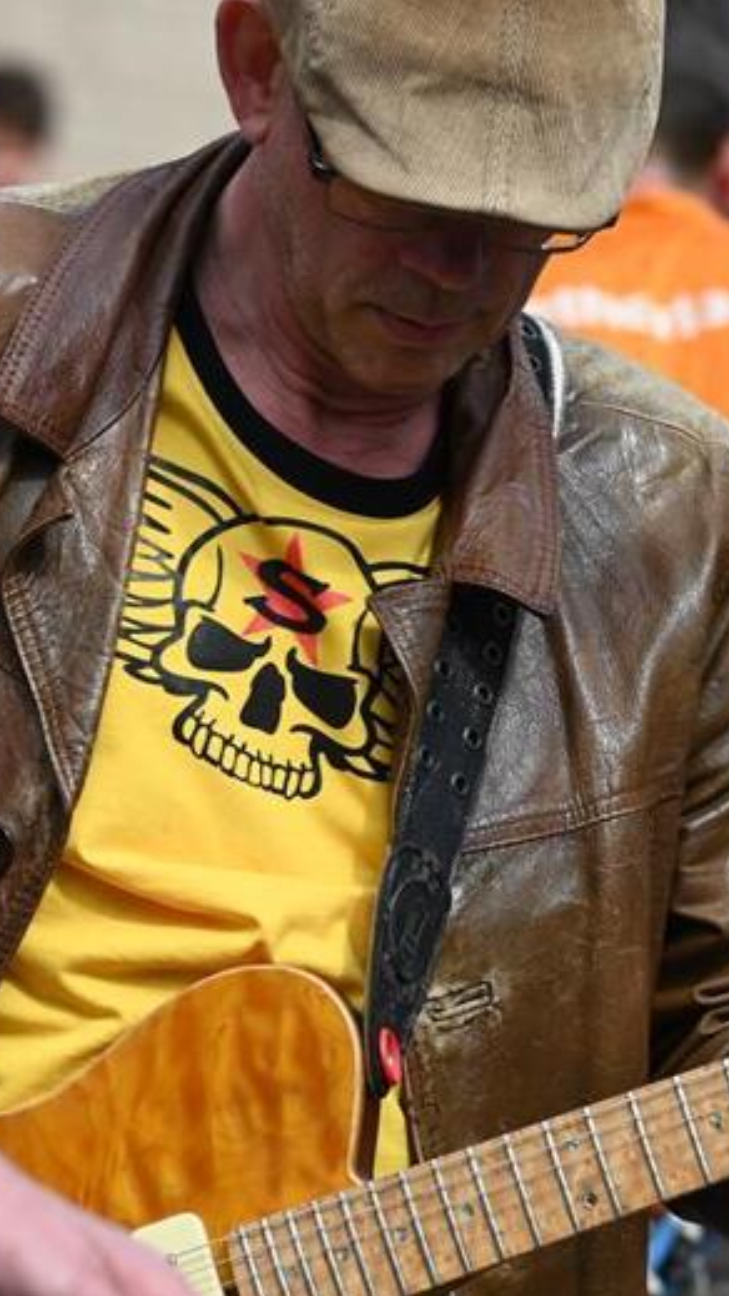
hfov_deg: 3.9
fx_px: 10651
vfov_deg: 7.0
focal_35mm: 310
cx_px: 562
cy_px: 616
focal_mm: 155
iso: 140
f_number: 5.6
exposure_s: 1/500
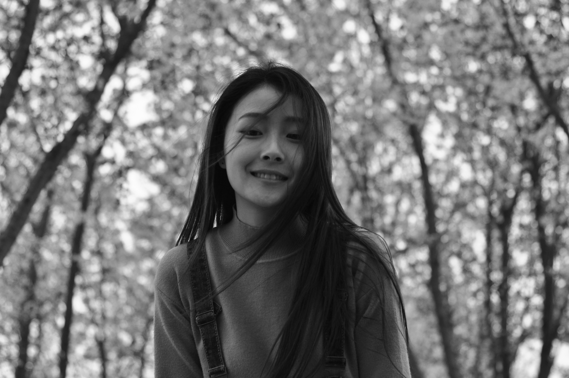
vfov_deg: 18.1
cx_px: 284
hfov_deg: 27.0
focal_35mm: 75
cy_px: 189
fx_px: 1184
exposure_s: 1/500
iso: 320
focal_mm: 50
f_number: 3.3
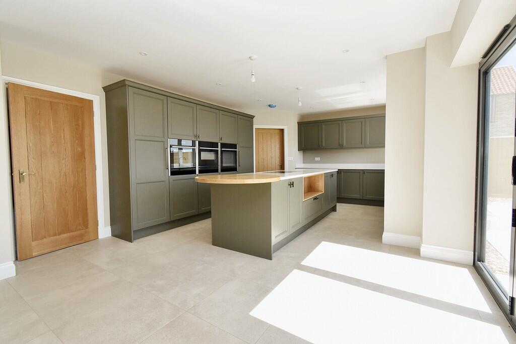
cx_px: 258
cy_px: 172
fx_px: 215
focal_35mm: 15
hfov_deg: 100.4
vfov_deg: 77.3
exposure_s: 1/200
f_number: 9
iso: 800
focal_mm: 10
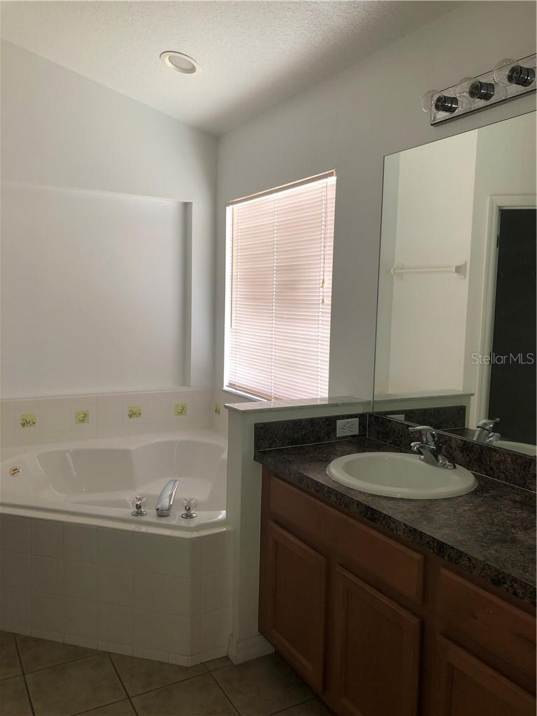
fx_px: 579
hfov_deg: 49.7
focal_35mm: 28
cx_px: 268
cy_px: 358
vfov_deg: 63.4
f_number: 1.8
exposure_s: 1/22
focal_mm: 3.99
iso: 20
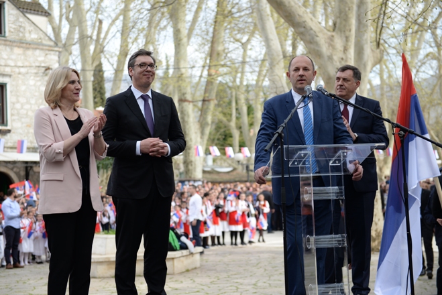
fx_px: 737
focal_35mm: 60
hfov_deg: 33.4
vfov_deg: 22.6
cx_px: 221
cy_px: 148
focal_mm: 60
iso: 200
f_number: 3.2
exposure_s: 1/640
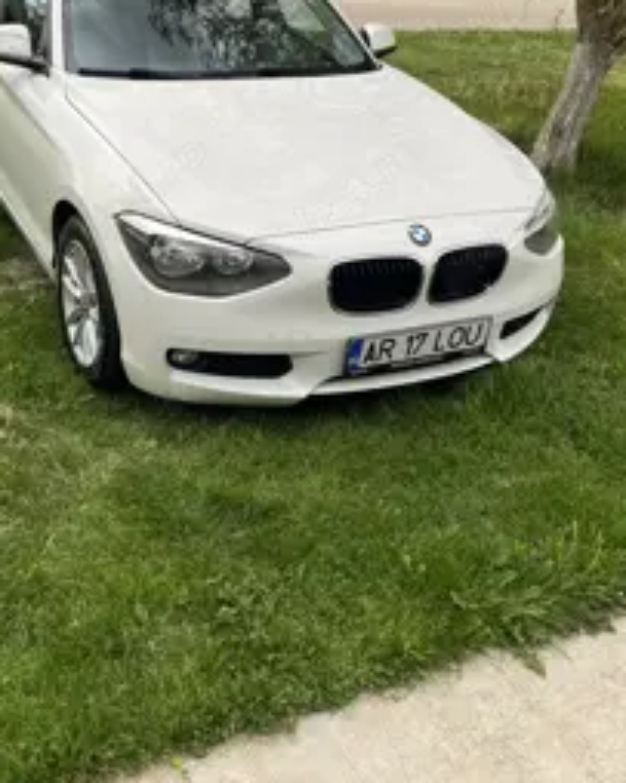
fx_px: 927
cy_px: 265
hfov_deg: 37.0
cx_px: 213
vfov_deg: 45.2
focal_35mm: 40
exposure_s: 1/625
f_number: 1.6
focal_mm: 5.1
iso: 50
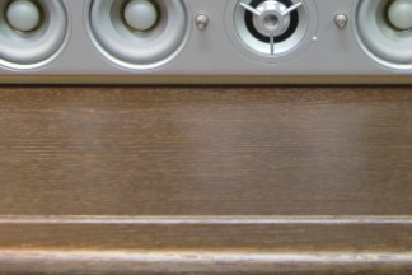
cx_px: 278
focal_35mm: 80
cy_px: -20
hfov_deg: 25.2
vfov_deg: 16.6
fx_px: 915
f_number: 3
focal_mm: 6.9
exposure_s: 1/15
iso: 200
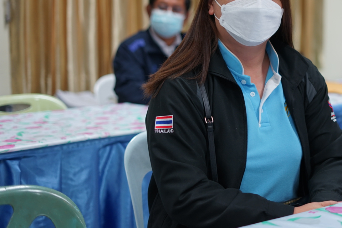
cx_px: 248
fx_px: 703
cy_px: 63
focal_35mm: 74
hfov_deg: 27.1
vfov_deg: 18.3
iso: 400
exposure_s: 1/125
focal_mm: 50
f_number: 2
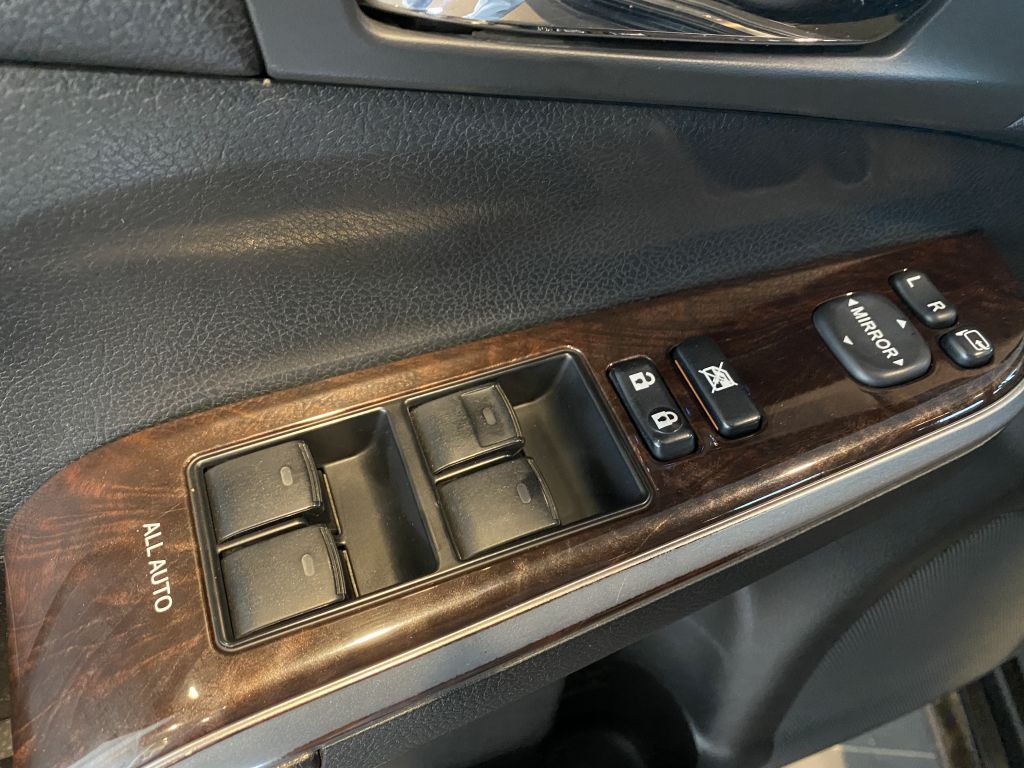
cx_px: 512
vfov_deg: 53.1
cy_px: 384
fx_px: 769
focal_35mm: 26
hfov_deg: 67.3
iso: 800
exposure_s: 1/25
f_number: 1.8
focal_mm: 4.25
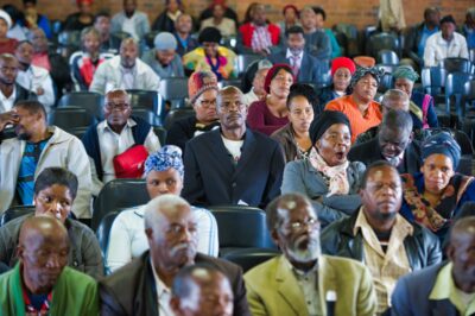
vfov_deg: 12.2
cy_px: 158
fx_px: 1477
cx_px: 238
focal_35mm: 112
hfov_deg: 18.3
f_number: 3.5
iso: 3200
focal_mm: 112
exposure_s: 1/80
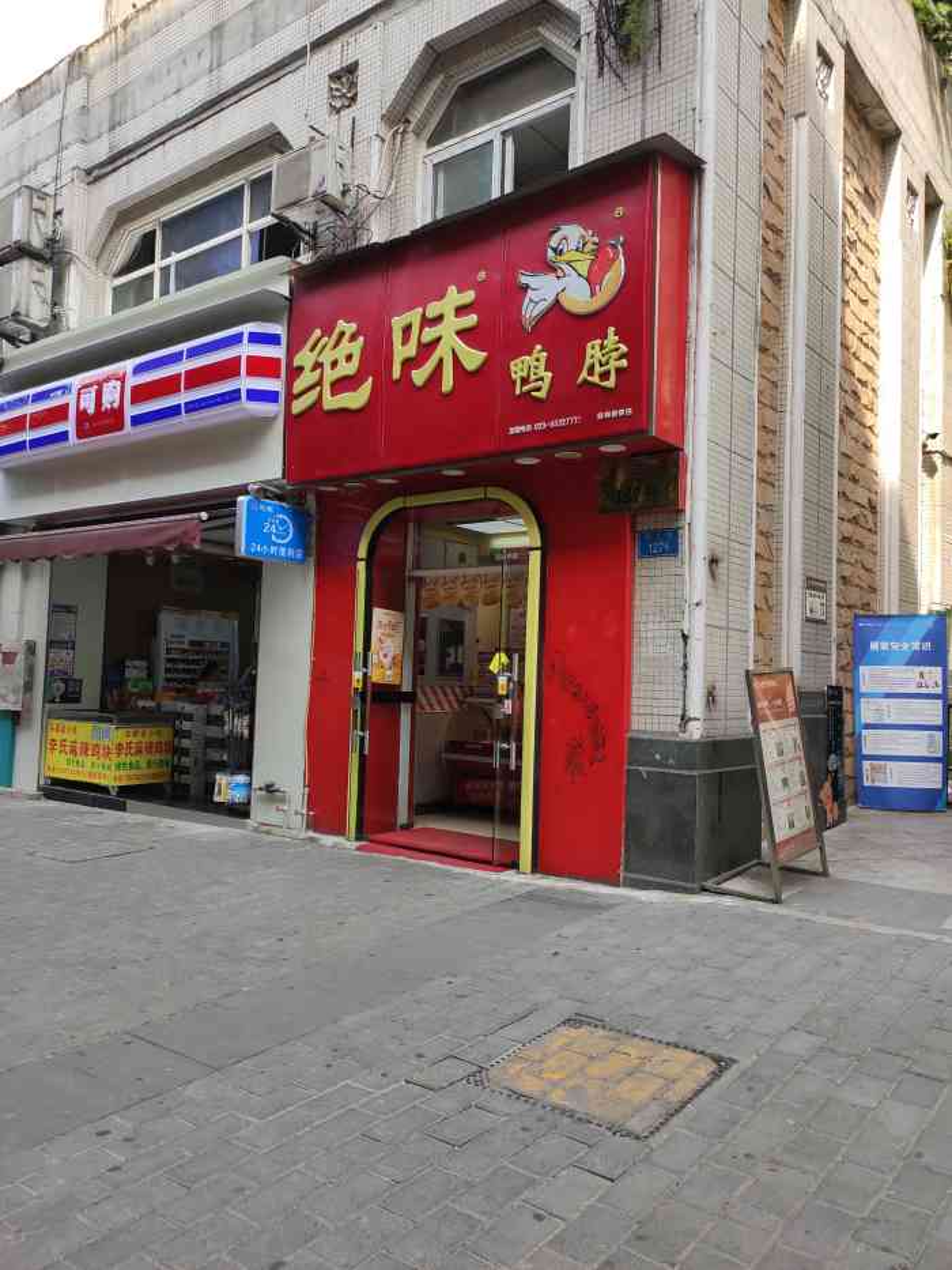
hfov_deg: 54.9
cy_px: 635
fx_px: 917
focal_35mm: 25
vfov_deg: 69.4
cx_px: 476
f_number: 1.79
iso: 112
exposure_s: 1/270
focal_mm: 4.74
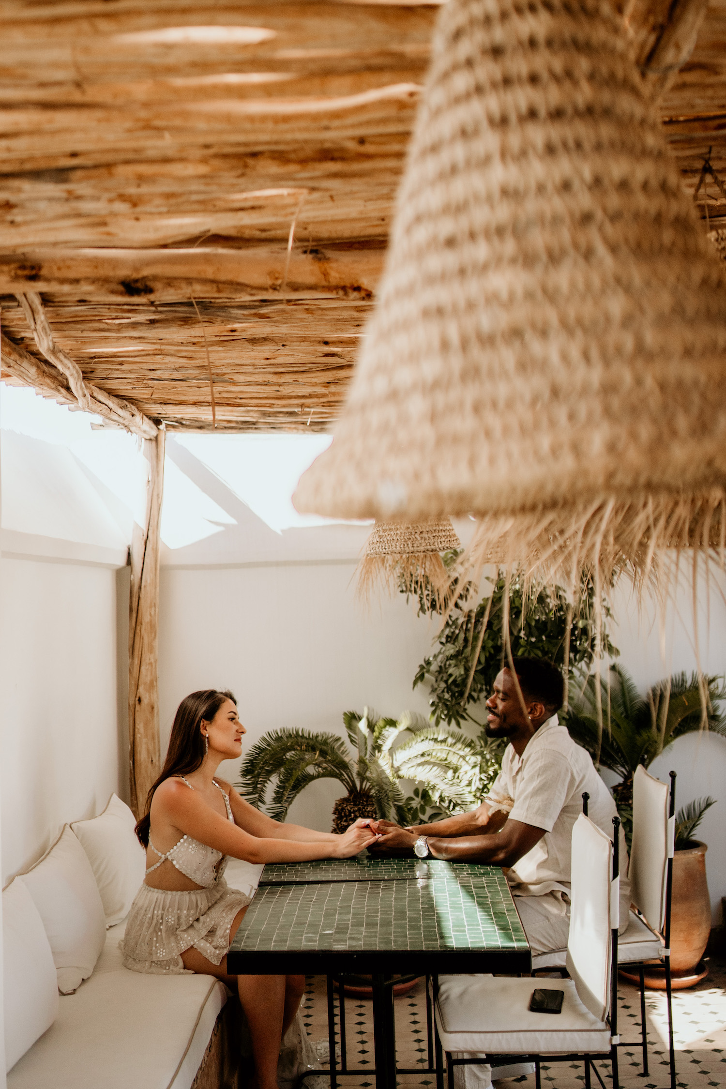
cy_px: 544
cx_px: 363
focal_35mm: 35
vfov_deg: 54.4
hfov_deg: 37.9
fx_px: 1059
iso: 640
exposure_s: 1/6400
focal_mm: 35
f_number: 1.4
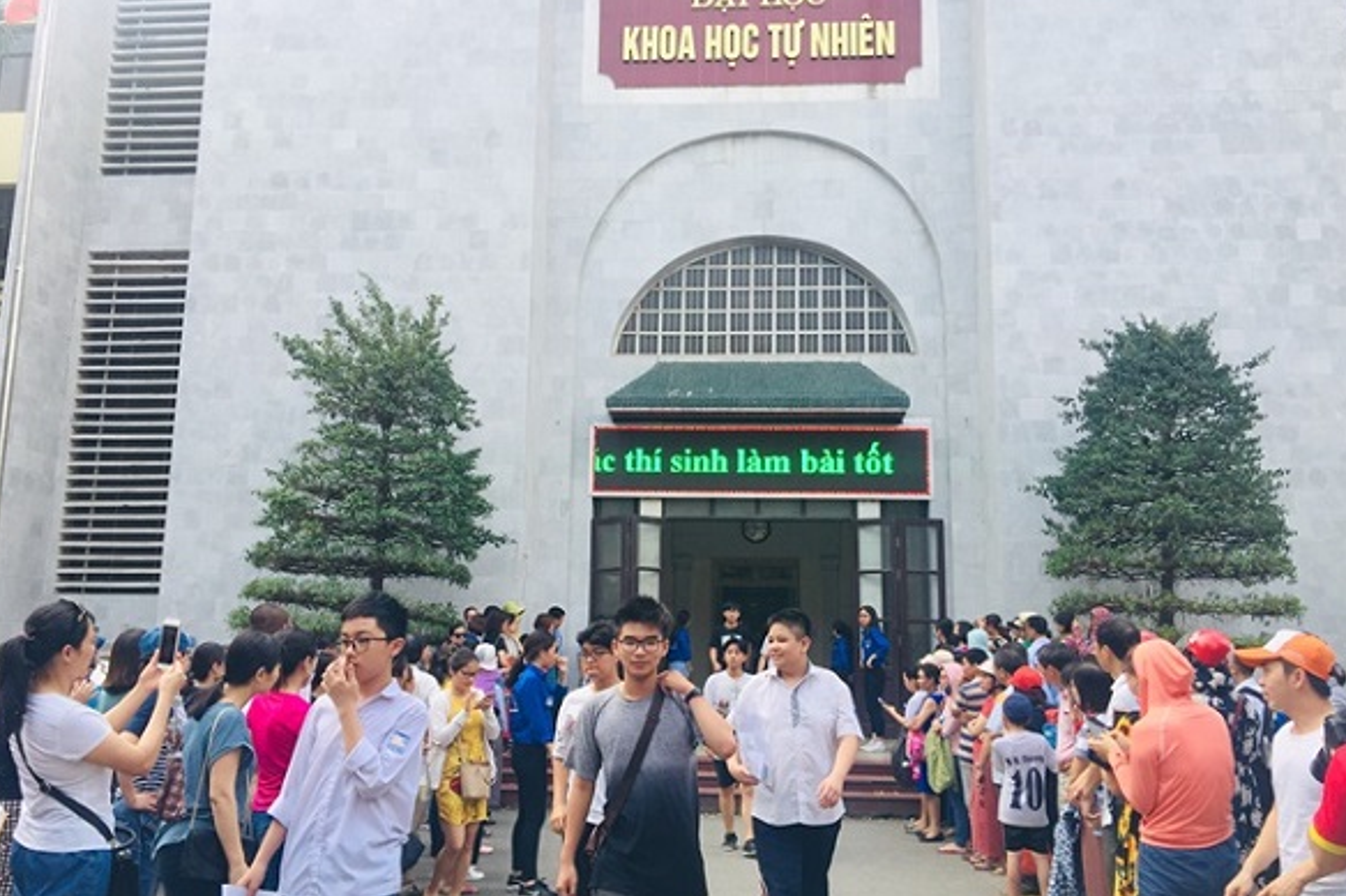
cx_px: 664
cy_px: 470
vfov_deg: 42.3
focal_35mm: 31
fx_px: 1159
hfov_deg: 60.3
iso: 32
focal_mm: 4.15
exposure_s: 1/377
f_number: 2.2
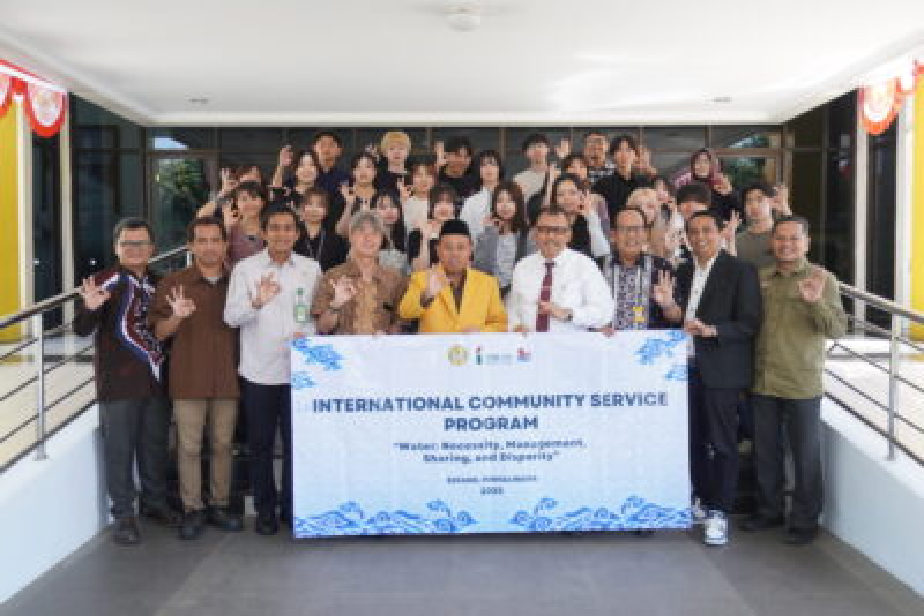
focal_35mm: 30
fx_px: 770
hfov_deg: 61.9
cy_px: 308
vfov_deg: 43.6
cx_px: 462
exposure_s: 1/100
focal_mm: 20
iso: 200
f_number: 4
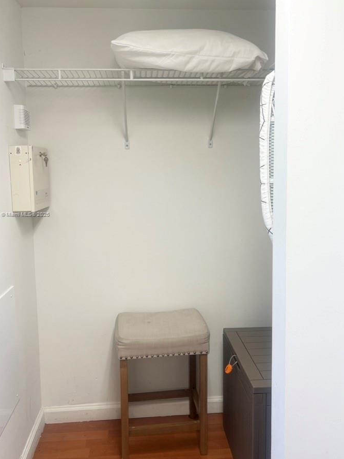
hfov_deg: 46.8
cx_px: 168
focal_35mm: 30
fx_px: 397
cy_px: 214
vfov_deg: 59.9
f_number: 1.5
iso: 64
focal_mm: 5.7
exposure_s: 1/120
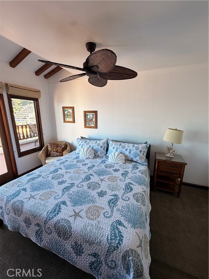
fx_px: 113
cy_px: 140
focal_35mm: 14
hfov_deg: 85.7
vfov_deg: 102.1
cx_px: 104
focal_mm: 2.22
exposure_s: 1/121
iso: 100
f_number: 2.2
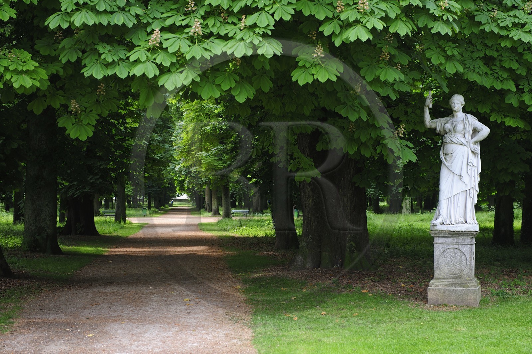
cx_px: 266
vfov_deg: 19.4
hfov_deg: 28.9
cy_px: 177
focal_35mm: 70
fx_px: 1034
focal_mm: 70
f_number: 4
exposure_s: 1/160
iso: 200
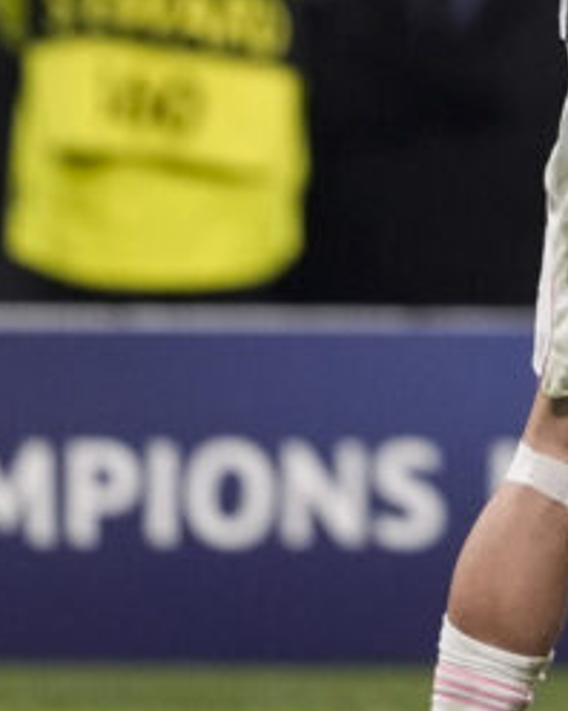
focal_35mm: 1513
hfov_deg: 1.0
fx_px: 31832
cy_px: 95
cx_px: 729
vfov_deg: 1.3
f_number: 2.8
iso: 2000
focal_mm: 400
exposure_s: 1/1600
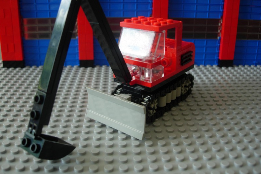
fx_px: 290
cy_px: 81
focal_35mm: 40
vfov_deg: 33.4
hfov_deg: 48.5
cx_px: 130
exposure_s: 1/128
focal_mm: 7.8
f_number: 2.8
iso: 64
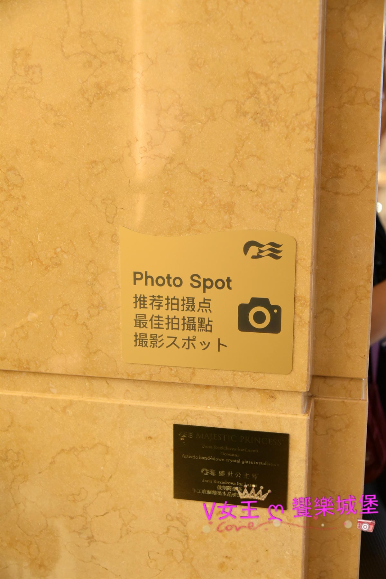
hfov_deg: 28.1
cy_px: 290
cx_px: 193
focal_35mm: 48
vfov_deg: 41.1
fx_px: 771
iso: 2000
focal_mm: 48
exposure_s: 1/60
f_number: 4
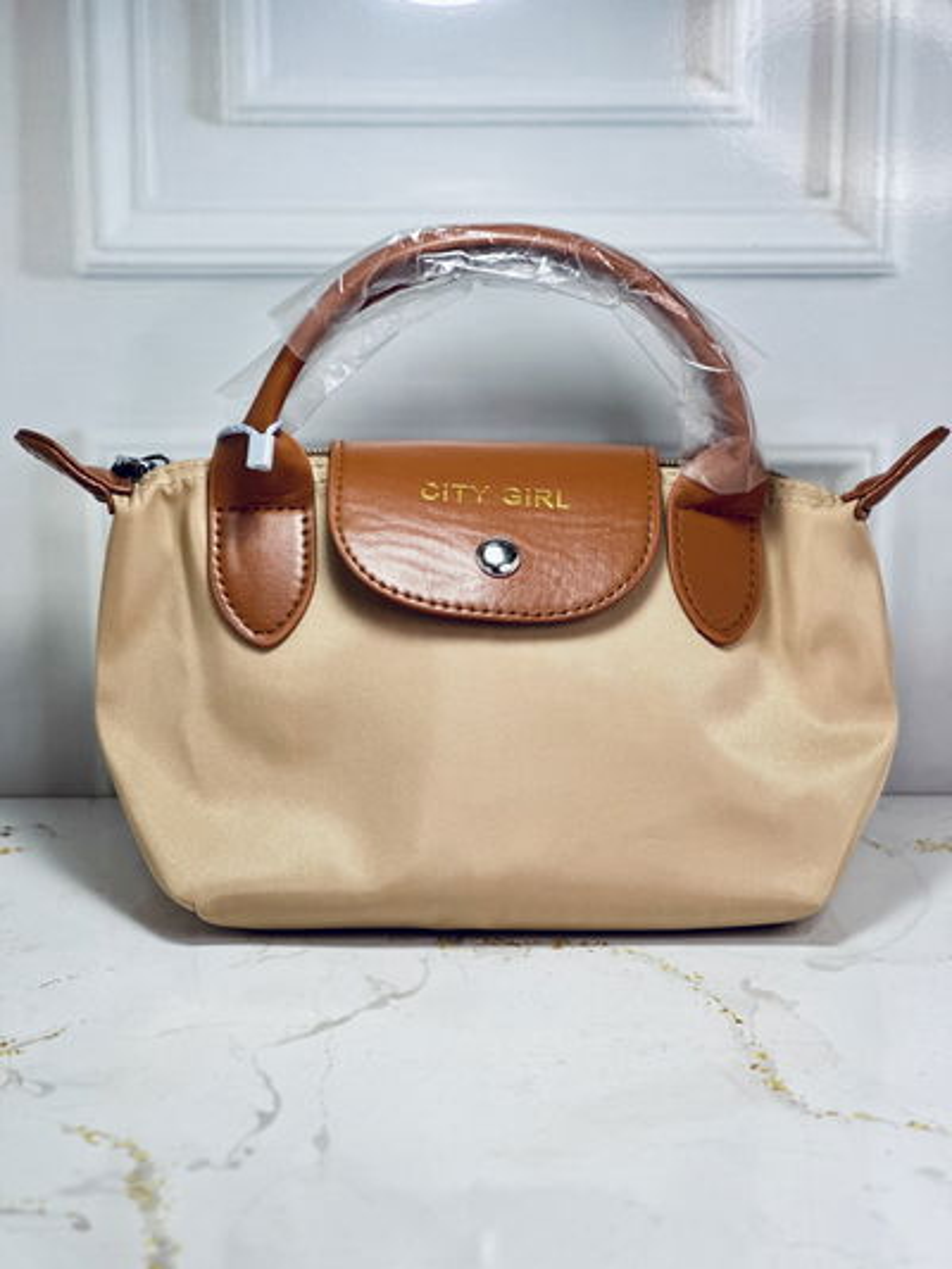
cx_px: 476
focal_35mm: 77
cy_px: 634
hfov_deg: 19.1
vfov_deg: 25.3
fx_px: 2822
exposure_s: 1/100
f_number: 2.8
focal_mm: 9
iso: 160
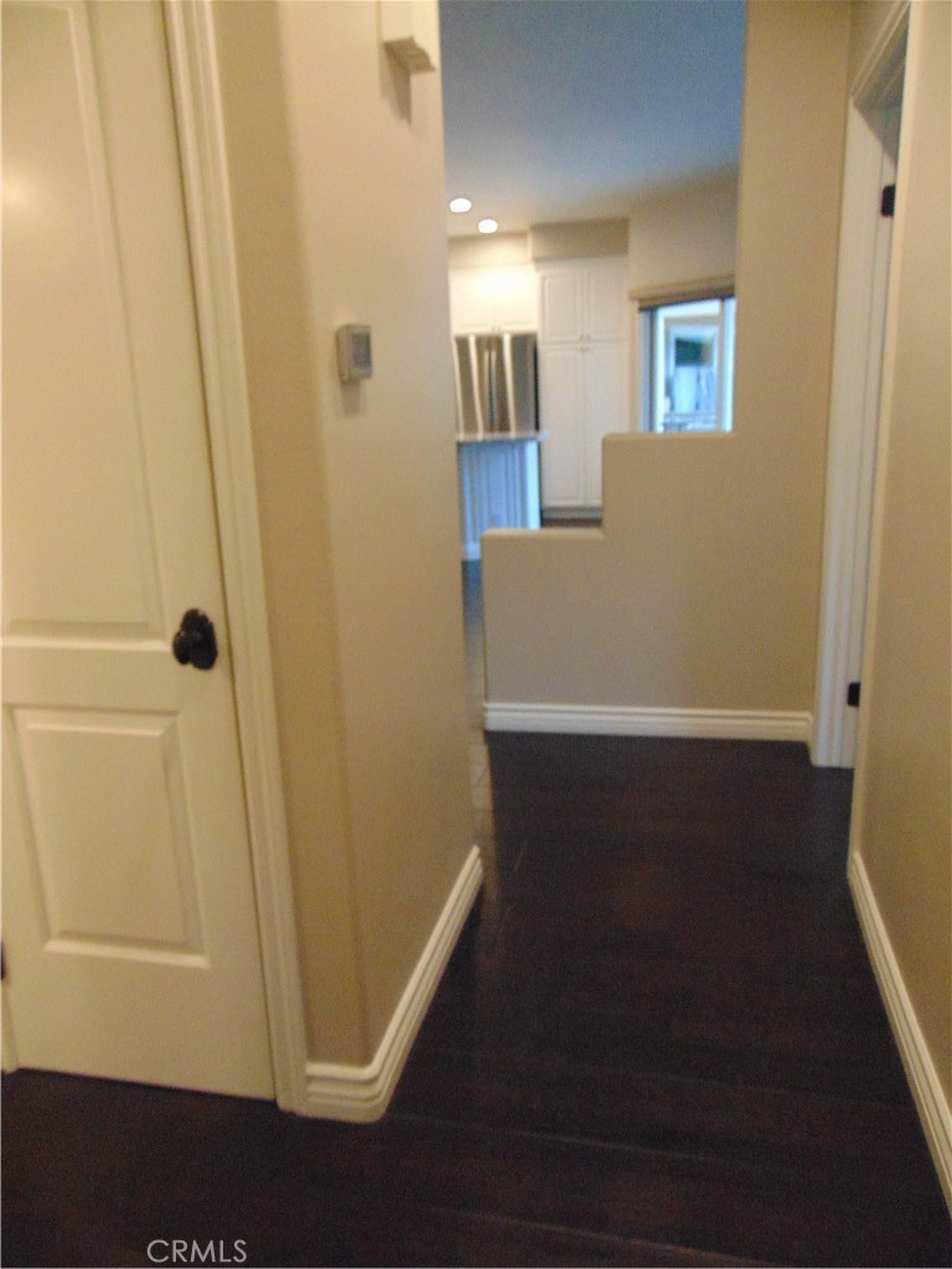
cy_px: 634
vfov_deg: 69.4
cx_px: 476
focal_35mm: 25
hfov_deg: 54.9
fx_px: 917
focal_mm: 4.5
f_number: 3
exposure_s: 1/60
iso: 500
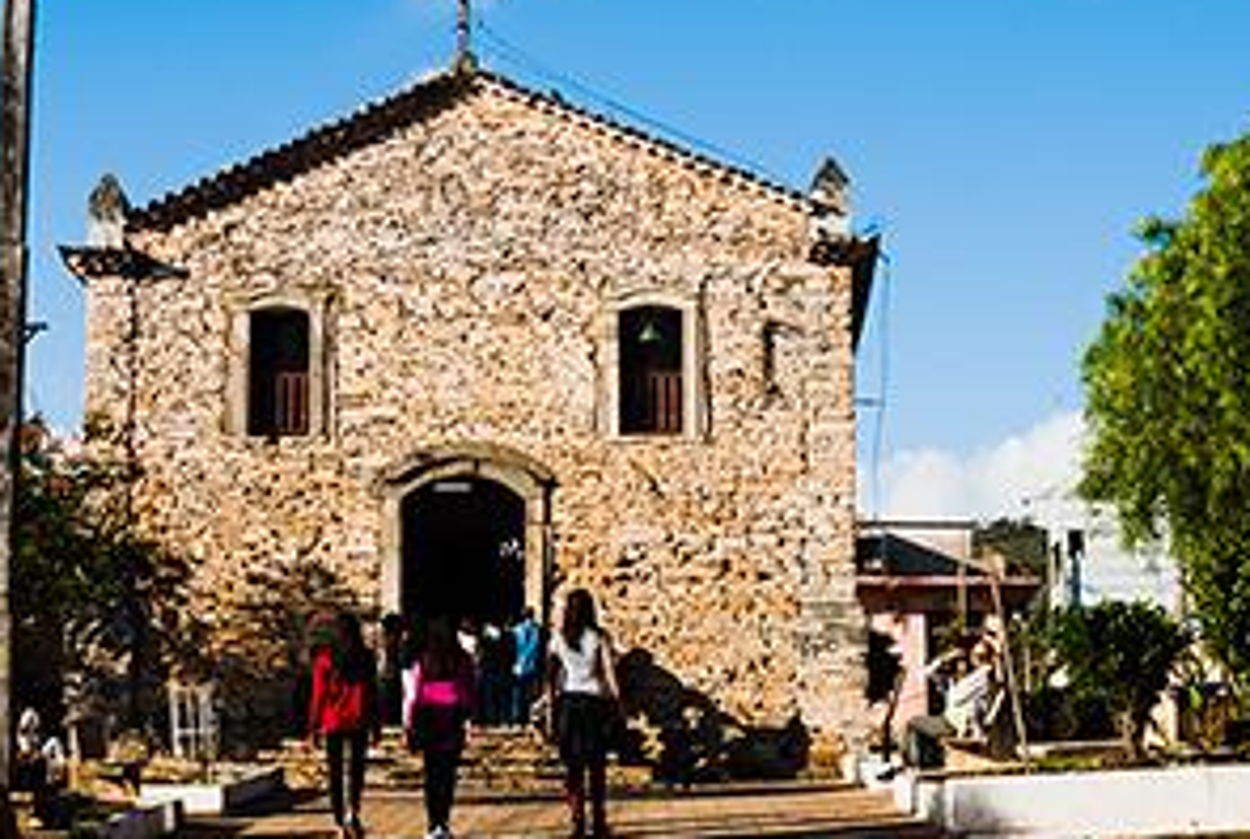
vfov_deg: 15.4
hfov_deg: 22.7
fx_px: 3091
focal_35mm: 89
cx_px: 331
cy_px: 307
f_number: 22
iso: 100
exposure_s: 1/500
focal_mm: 35
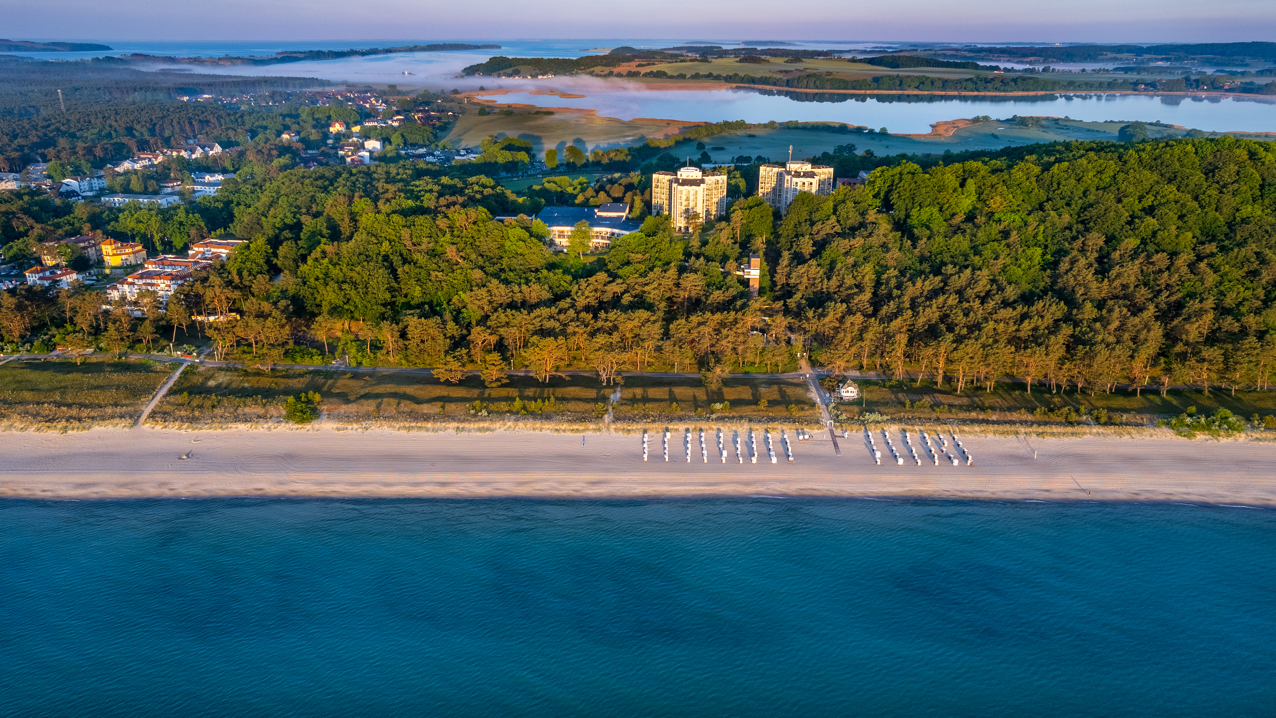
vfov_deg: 47.7
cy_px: 343
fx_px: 812
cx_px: 620
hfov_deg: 76.3
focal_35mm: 24
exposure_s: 1/250
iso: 100
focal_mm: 8.38
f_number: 2.8
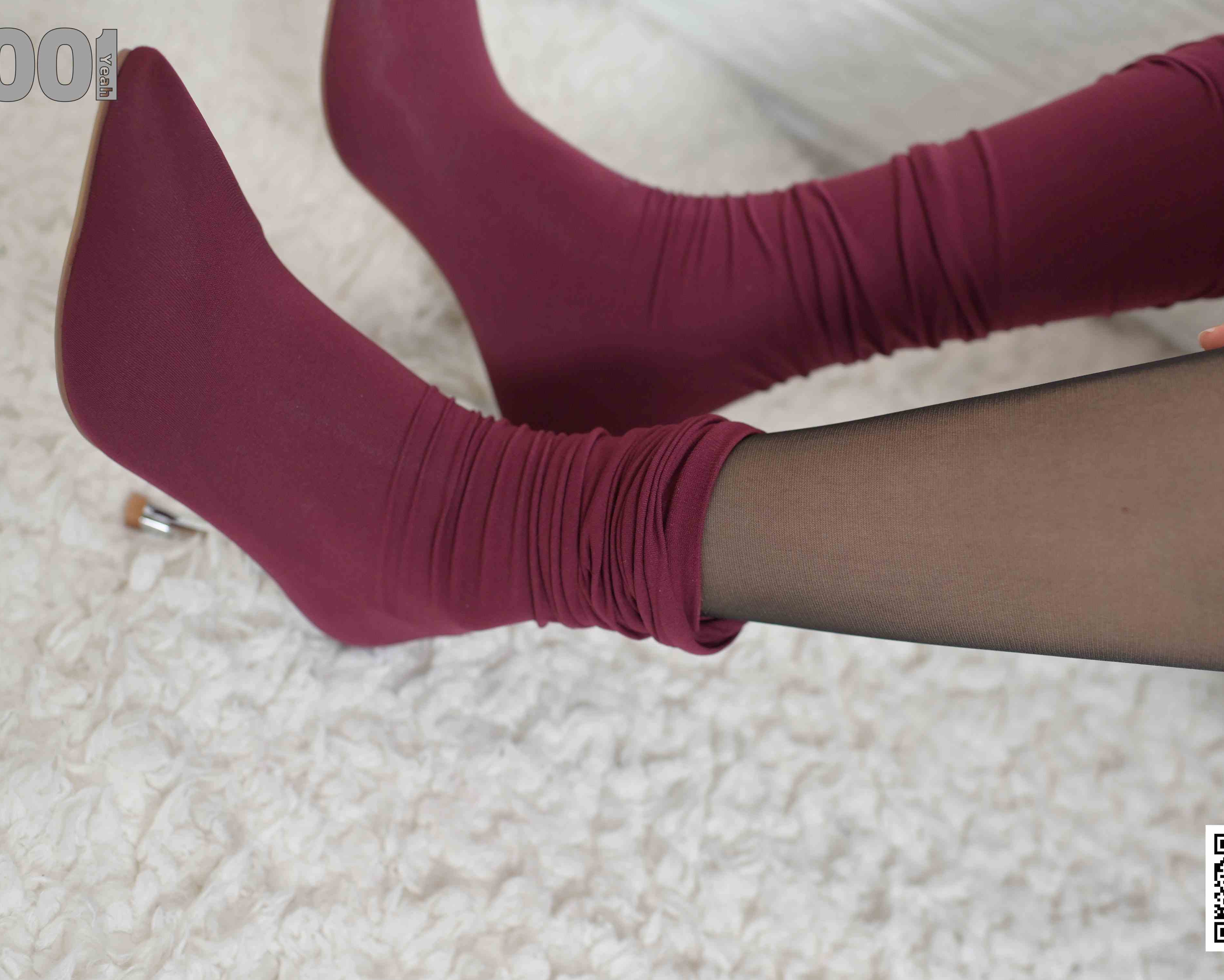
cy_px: 491
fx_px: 1449
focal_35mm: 40
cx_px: 640
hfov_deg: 45.8
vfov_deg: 37.3
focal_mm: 35
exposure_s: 1/160
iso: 800
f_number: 3.5
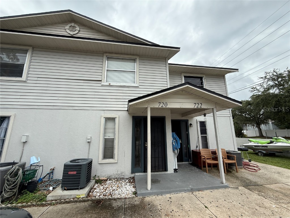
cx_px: 145
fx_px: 117
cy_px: 109
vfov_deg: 85.7
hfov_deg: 102.1
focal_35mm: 14
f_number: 2.2
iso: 50
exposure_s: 1/613
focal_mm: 2.22
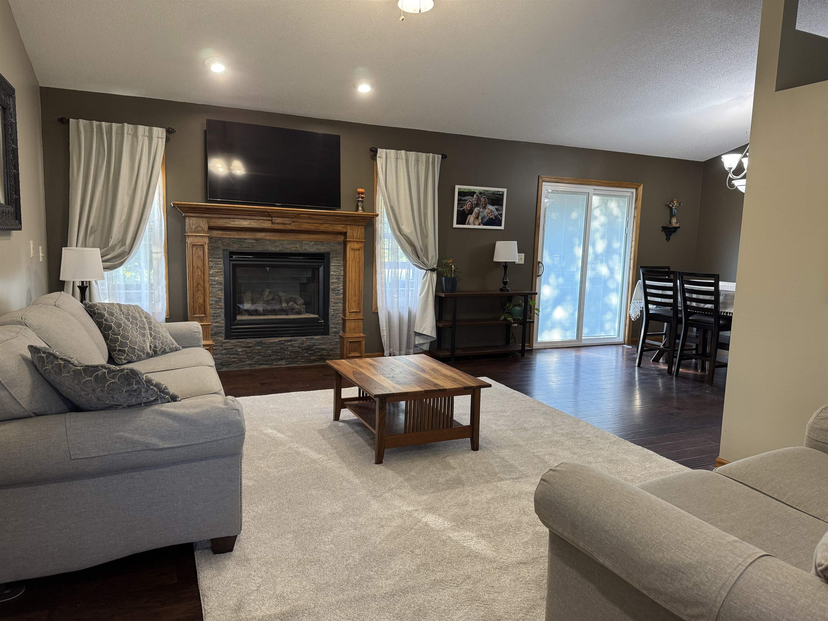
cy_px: 310
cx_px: 414
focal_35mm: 24
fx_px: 574
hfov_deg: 71.6
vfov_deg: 56.8
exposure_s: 1/60
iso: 200
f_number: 1.78
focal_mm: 6.76
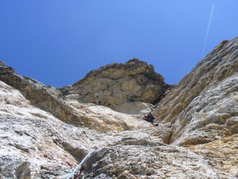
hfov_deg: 39.7
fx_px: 330
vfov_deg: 30.3
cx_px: 119
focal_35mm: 48
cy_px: 90
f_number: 6
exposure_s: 1/320
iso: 80
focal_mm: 7.9
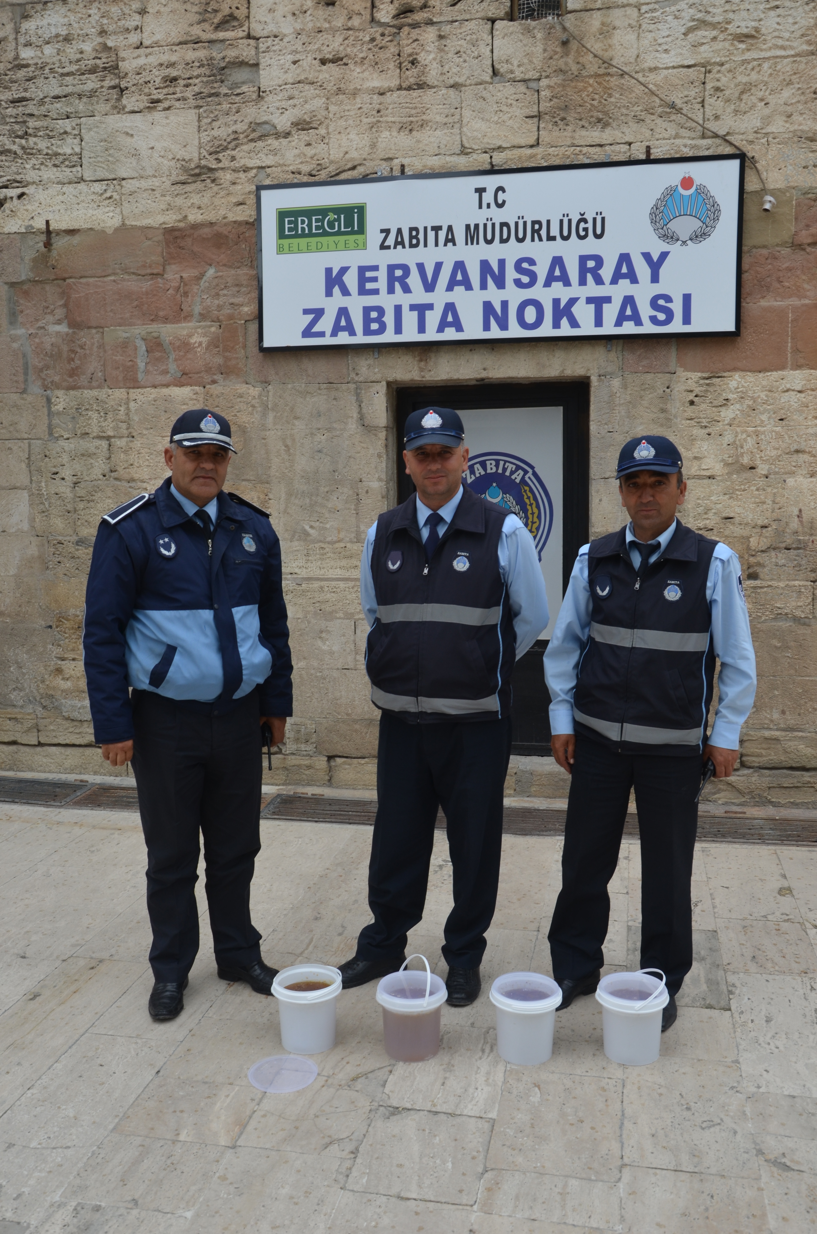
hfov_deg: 41.5
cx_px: 408
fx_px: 1077
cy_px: 617
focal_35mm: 32
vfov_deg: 59.6
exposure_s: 1/200
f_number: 8
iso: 200
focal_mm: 21
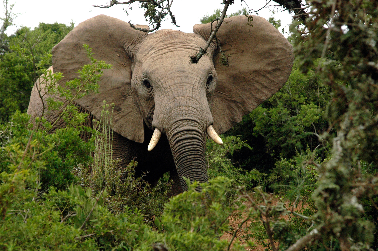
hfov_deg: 16.1
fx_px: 1338
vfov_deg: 10.7
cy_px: 126
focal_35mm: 128
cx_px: 189
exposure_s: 1/250
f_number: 8
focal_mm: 85
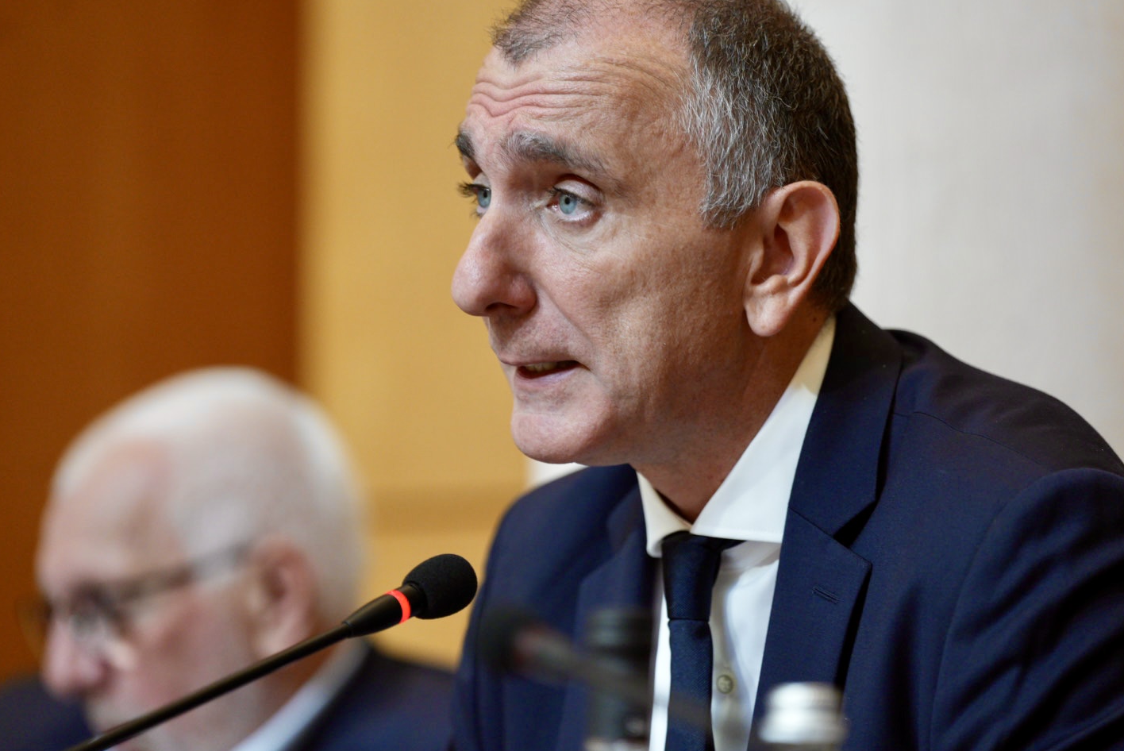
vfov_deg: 7.1
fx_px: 6061
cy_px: 346
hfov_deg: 10.6
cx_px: 634
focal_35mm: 194
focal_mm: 170
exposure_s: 1/320
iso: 1600
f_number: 2.8
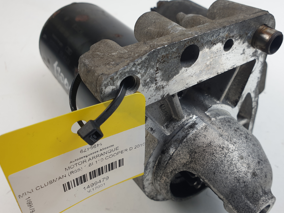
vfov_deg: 44.1
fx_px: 263
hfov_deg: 56.5
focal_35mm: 32
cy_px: 112
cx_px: 168
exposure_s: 1/134
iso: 50
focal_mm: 4.3
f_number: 2.4
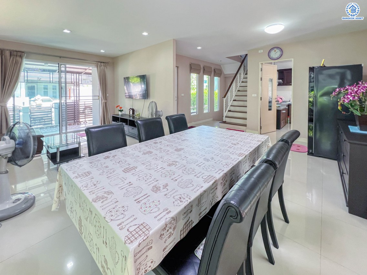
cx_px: 184
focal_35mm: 13
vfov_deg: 89.9
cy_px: 138
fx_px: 138
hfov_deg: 106.2
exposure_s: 1/100
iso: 50
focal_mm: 1.57
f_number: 1.8
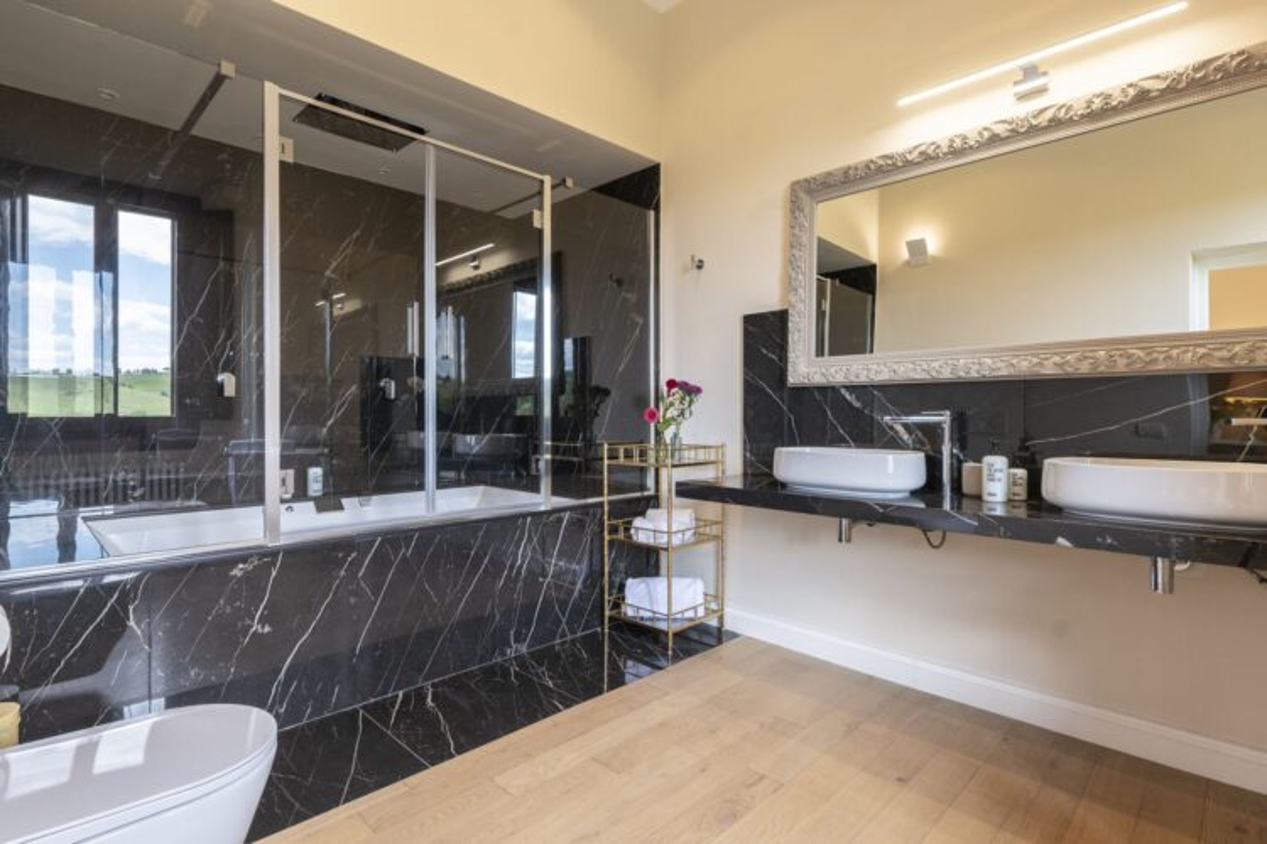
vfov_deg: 67.4
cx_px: 634
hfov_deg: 90.0
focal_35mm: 18
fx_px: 633
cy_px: 422
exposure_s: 1/5
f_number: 10
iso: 200
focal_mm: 18
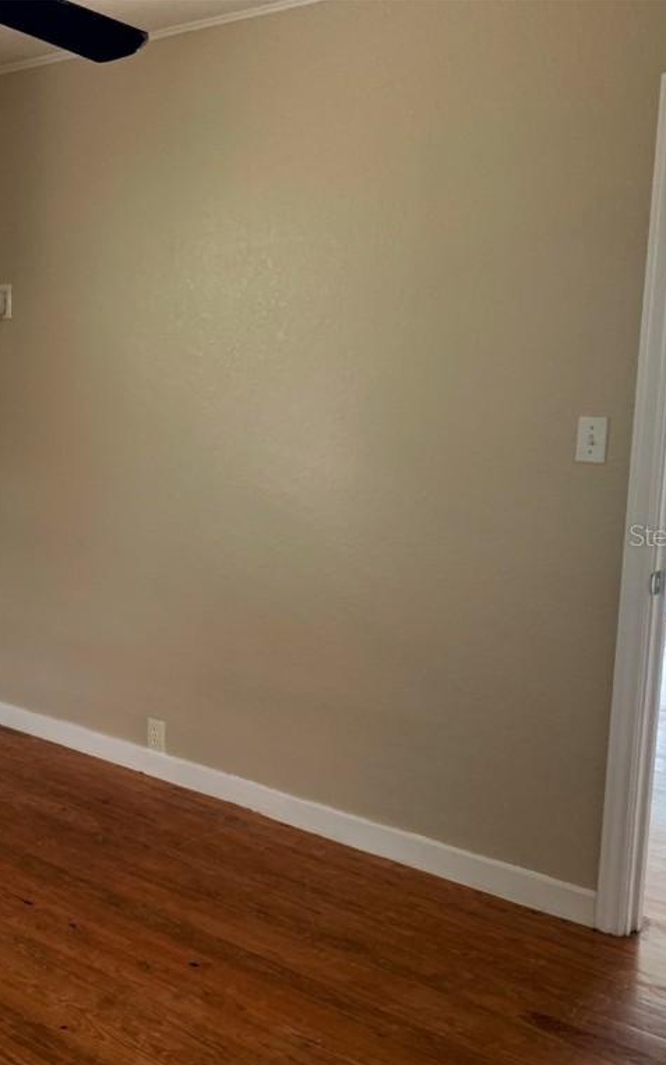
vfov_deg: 52.7
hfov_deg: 32.4
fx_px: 1074
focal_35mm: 37
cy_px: 535
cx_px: 46
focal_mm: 4.25
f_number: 1.8
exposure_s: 1/60
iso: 125
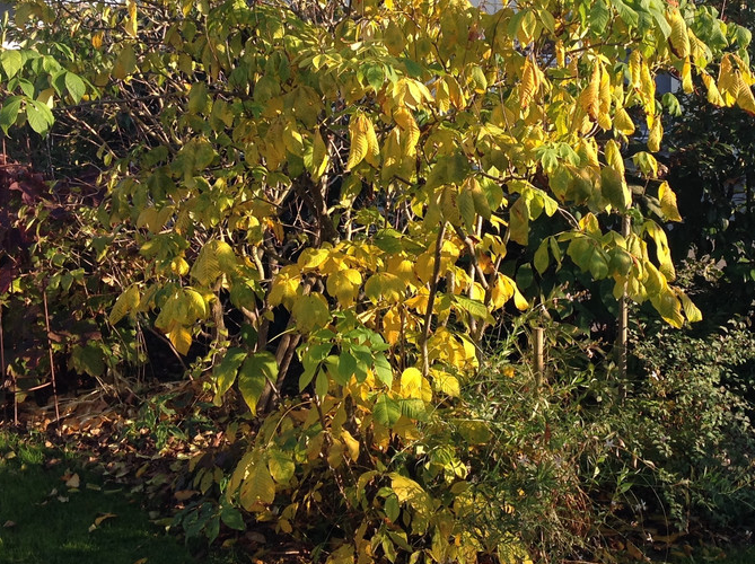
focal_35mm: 56
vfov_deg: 25.9
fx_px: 1220
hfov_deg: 34.4
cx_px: 410
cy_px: 177
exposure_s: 1/414
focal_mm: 4.28
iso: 50
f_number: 2.4
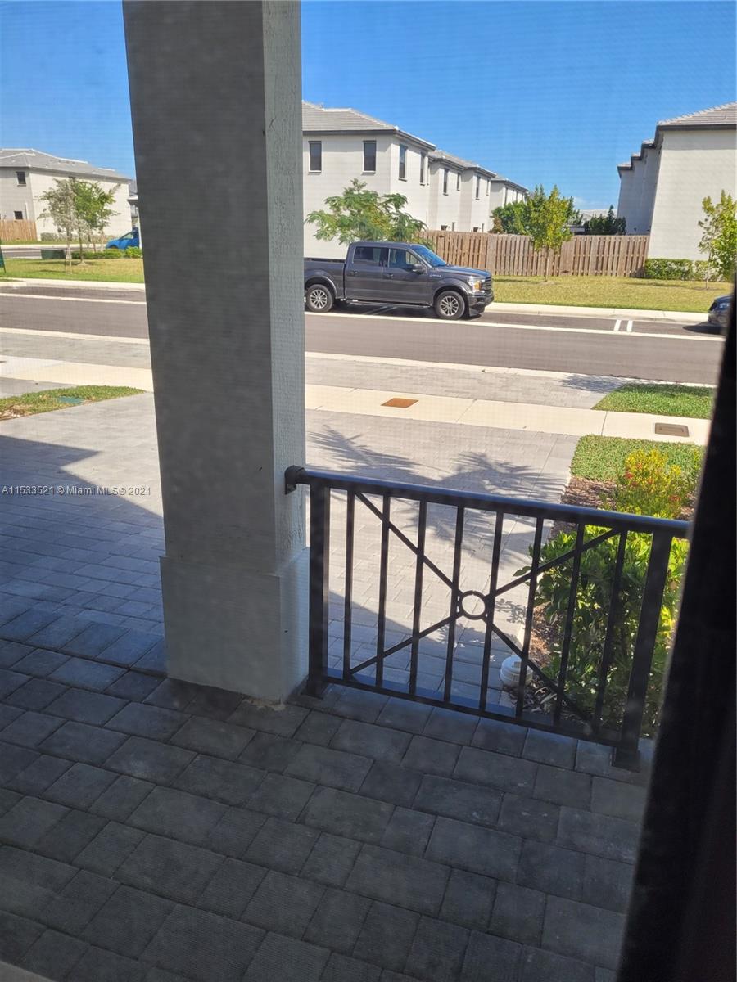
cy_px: 491
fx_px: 738
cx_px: 368
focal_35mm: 26
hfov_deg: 53.1
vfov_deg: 67.3
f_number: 1.8
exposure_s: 1/455
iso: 40
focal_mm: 5.4
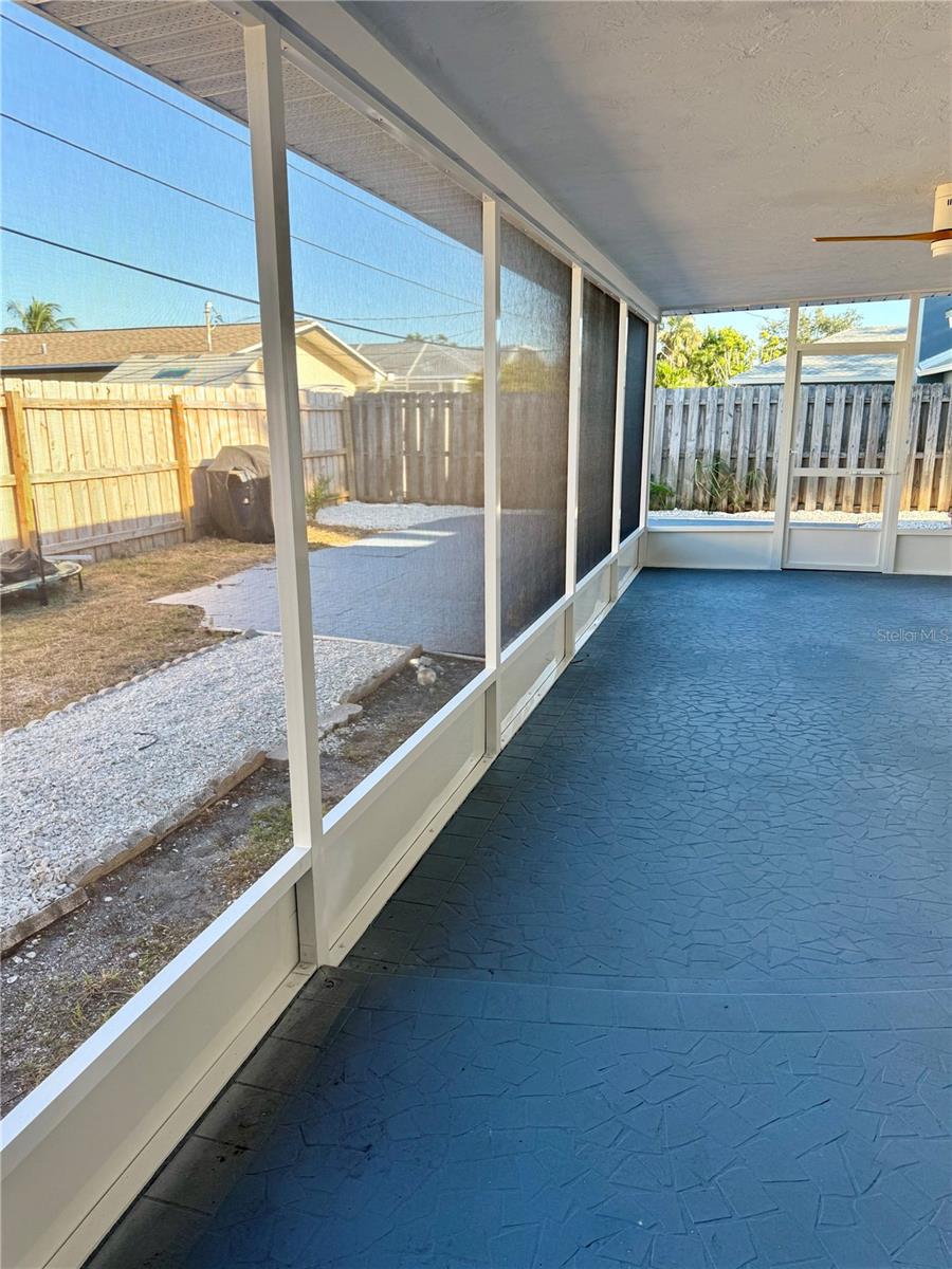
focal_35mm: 24
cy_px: 634
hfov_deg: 56.8
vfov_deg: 71.6
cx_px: 476
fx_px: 880
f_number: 1.78
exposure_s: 1/410
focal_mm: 6.76
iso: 100
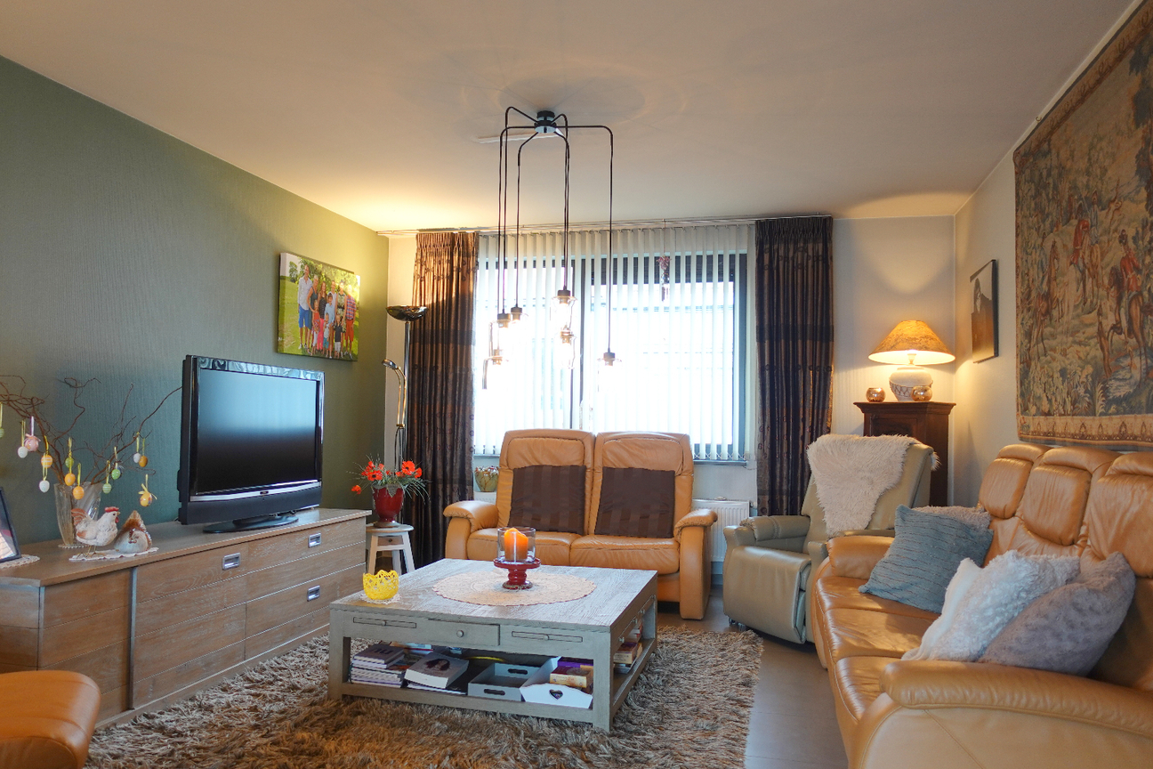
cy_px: 396
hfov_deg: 71.5
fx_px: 801
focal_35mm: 25
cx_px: 563
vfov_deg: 51.3
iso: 160
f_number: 1.8
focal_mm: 8.8
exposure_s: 1/30
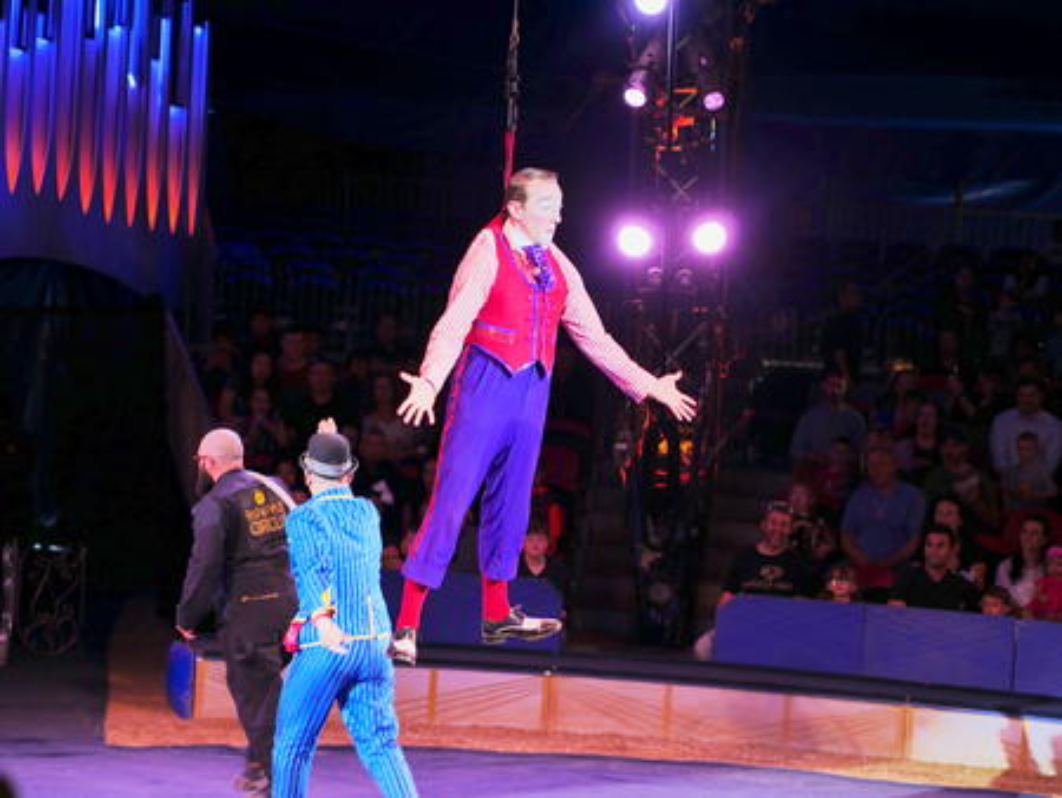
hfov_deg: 21.8
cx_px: 531
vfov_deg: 16.4
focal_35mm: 90
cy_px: 399
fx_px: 2763
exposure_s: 1/200
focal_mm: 45
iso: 200
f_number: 2
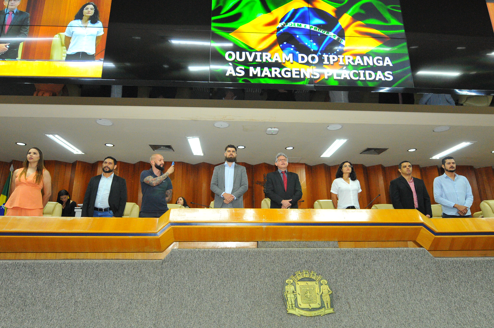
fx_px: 308
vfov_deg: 56.0
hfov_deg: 77.4
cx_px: 247
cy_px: 164
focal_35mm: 22
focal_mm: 15
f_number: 4
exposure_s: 1/125
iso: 2000
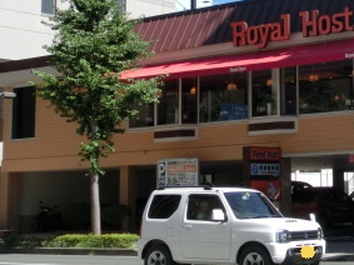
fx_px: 879
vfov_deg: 17.0
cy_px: 49
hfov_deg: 21.8
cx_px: 365
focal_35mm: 86
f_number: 3.9
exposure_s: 1/640
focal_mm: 6.67
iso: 80
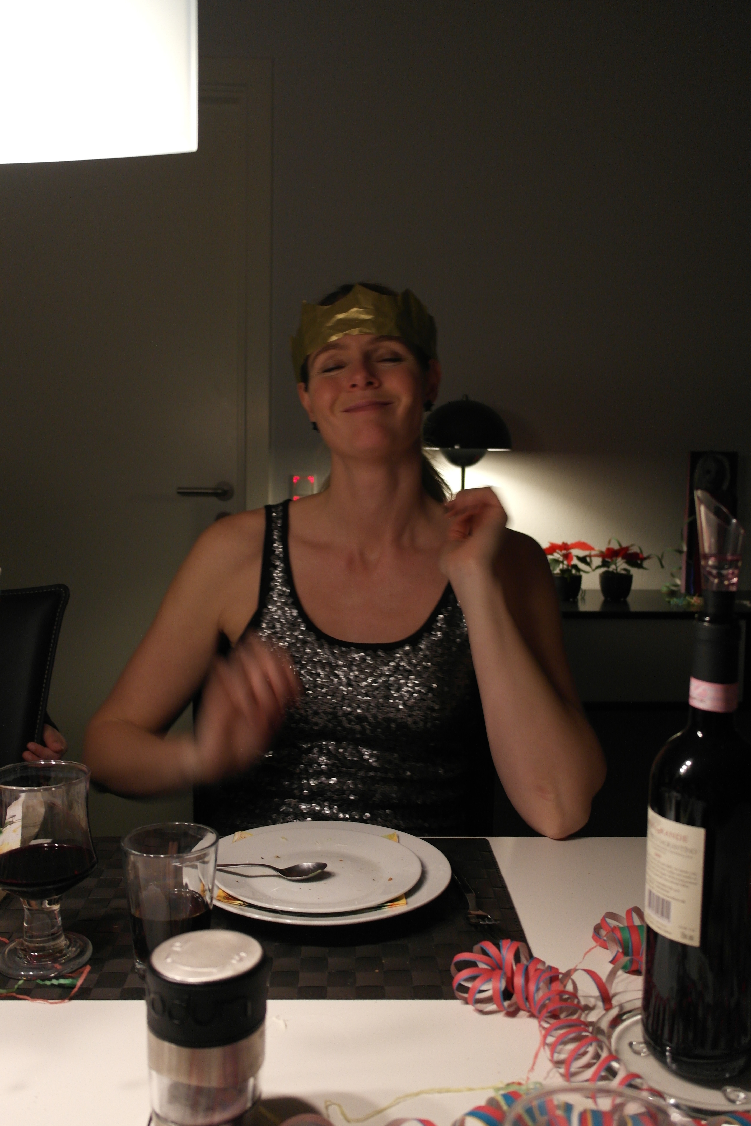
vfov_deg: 57.2
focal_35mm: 33
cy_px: 563
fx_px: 1033
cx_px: 376
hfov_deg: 40.0
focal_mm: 22
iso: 400
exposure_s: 1/30
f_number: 3.5
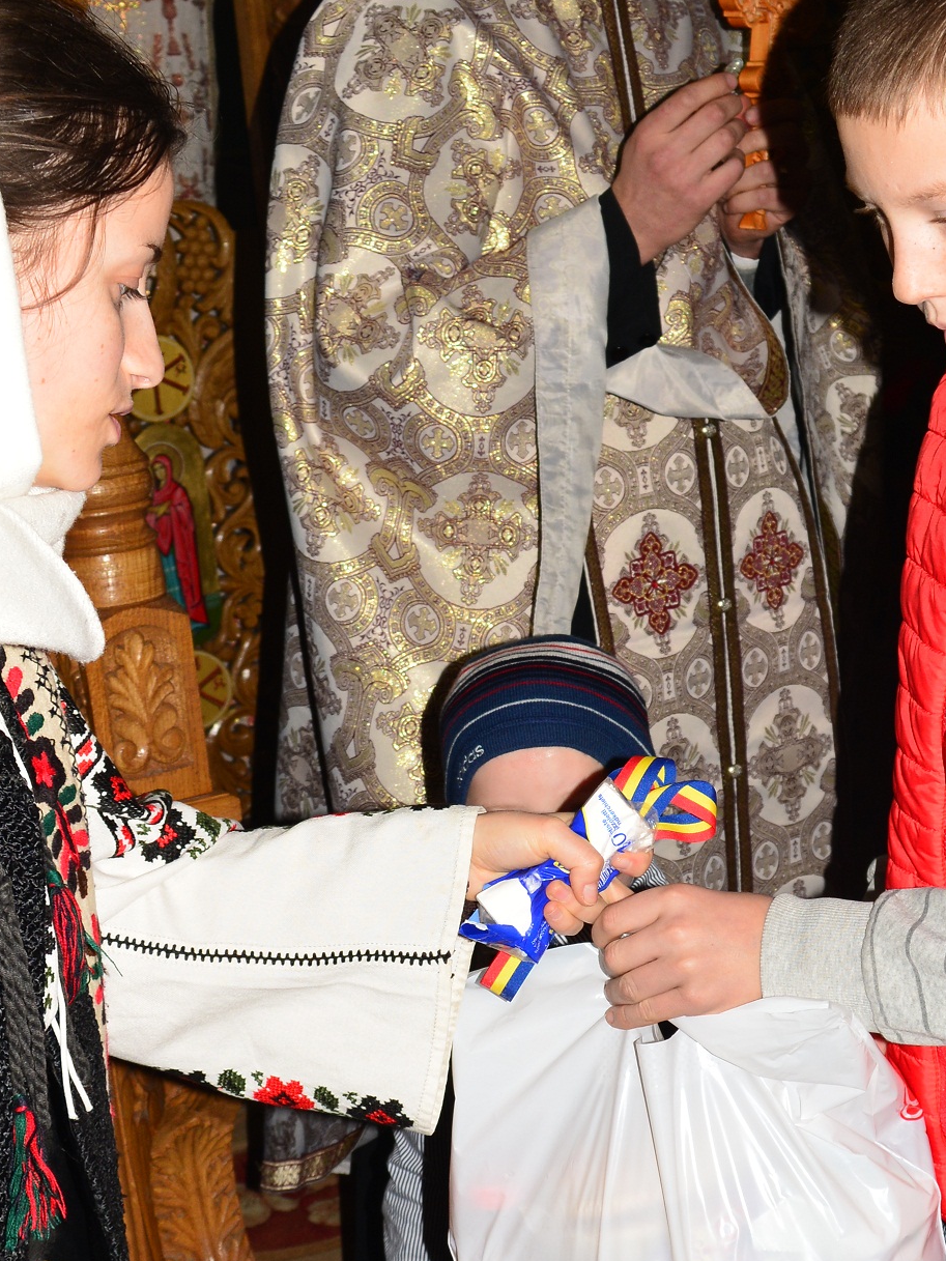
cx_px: 484
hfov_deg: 22.9
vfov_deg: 29.8
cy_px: 937
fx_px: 2332
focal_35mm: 64
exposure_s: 1/60
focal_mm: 18
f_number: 5.6
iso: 200
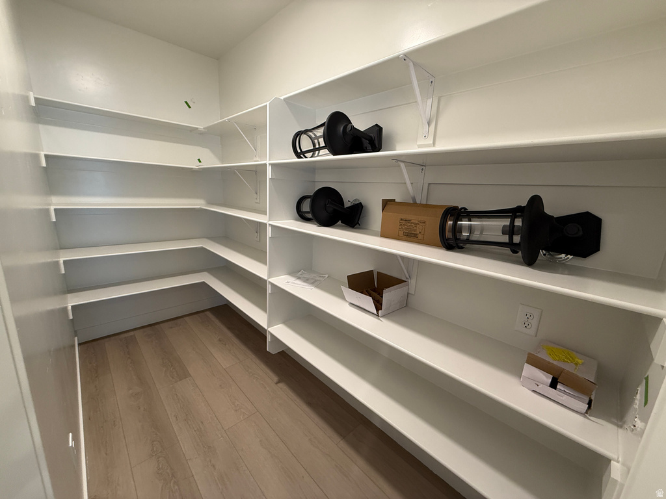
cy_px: 250
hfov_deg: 102.1
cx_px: 333
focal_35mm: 14
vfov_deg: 85.7
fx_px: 269
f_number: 2.2
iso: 160
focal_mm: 2.22
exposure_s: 1/60
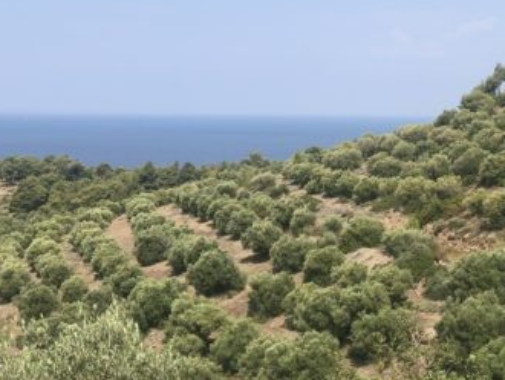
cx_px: 285
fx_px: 1007
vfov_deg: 21.3
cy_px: 195
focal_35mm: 69
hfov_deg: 28.1
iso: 20
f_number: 2.8
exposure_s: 1/736
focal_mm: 6.6
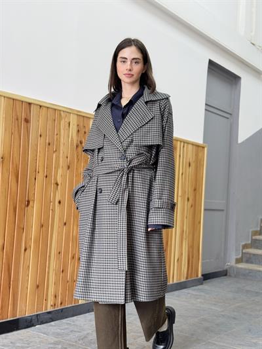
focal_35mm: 48
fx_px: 484
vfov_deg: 39.6
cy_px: 174
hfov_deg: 30.3
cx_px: 131
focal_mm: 6.76
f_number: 1.78
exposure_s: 1/50
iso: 160
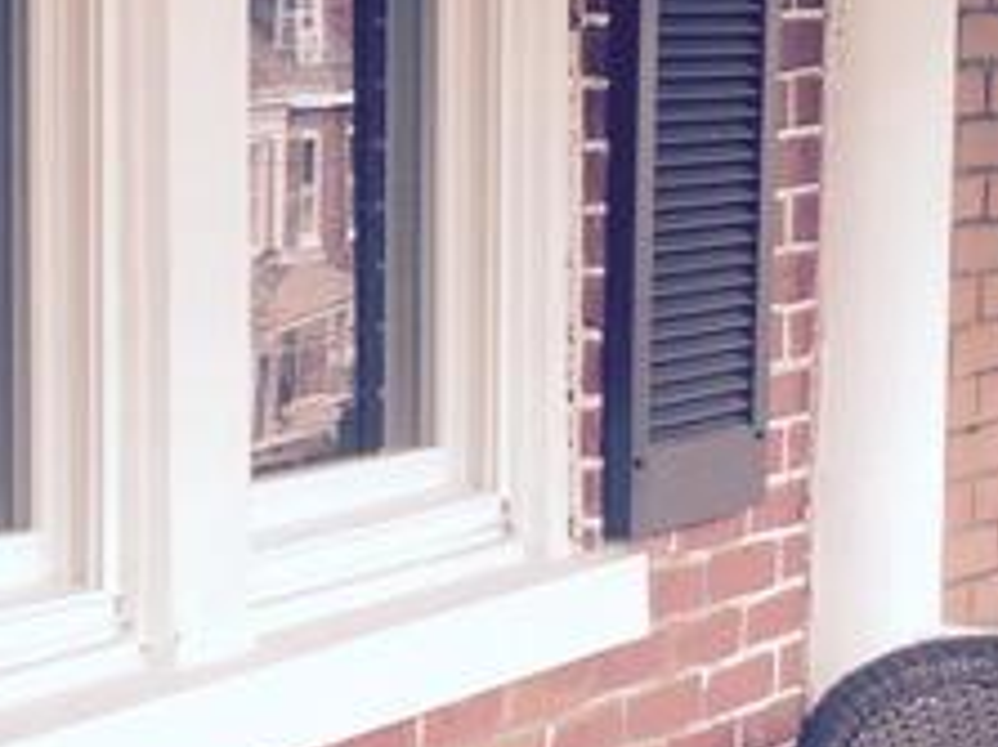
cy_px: 376
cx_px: -76
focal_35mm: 133
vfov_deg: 11.1
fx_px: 3832
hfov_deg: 14.5
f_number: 2.2
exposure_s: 1/120
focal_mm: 4.15
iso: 25
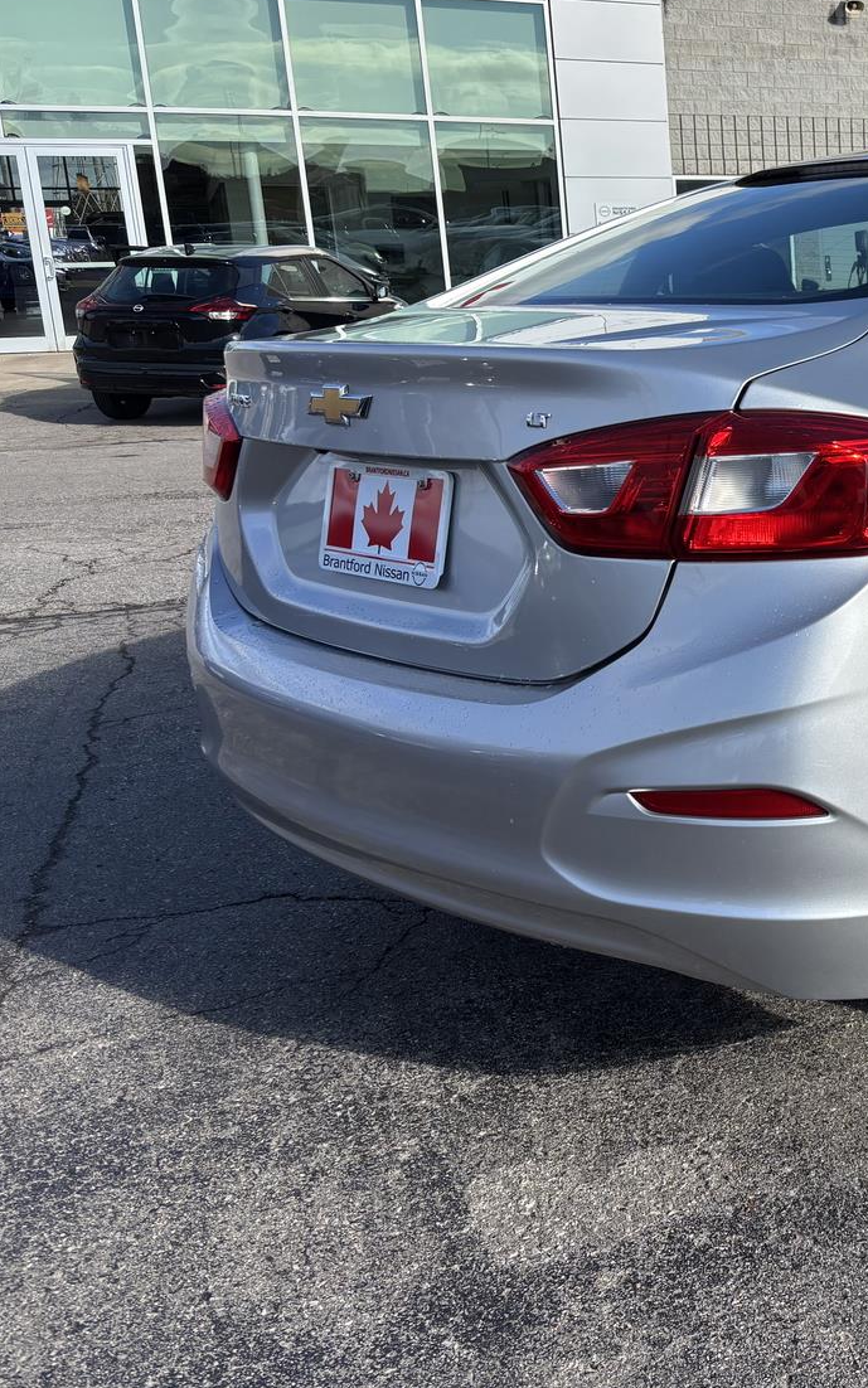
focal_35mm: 40
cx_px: 984
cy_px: 656
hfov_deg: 28.6
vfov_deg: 49.3
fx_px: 1514
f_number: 1.6
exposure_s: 1/2513
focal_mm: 5.96
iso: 50
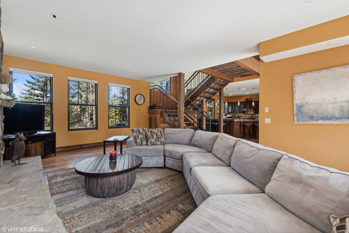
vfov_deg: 77.3
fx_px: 145
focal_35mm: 15
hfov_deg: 100.4
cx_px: 174
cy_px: 116
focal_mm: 10
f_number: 6.3
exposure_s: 1/15
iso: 200
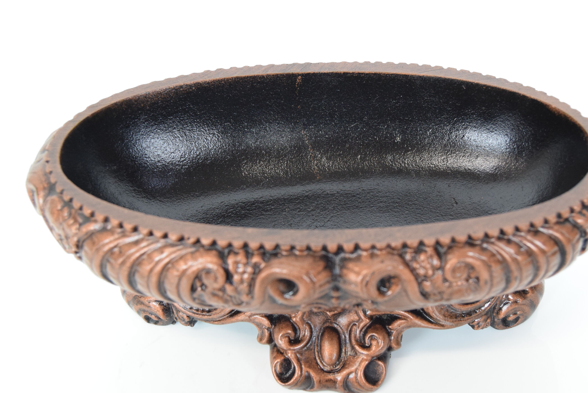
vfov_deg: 28.1
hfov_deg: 41.0
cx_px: 329
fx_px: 785
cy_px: 224
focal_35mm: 48
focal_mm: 28
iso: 1600
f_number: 5
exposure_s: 1/100
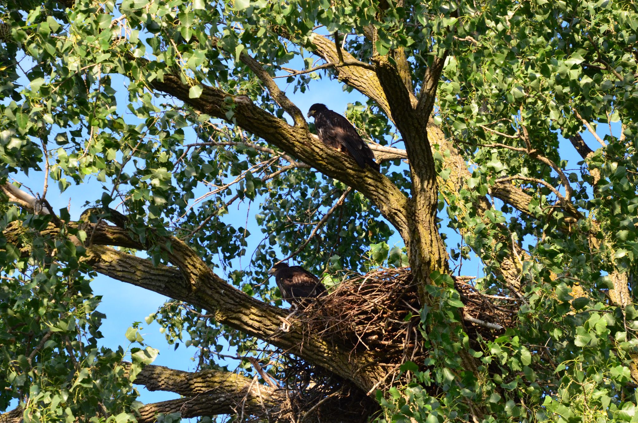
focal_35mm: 183
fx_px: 3236
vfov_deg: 7.5
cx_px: 319
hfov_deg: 11.3
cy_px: 212
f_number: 6.3
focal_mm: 122
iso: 1000
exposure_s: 1/640
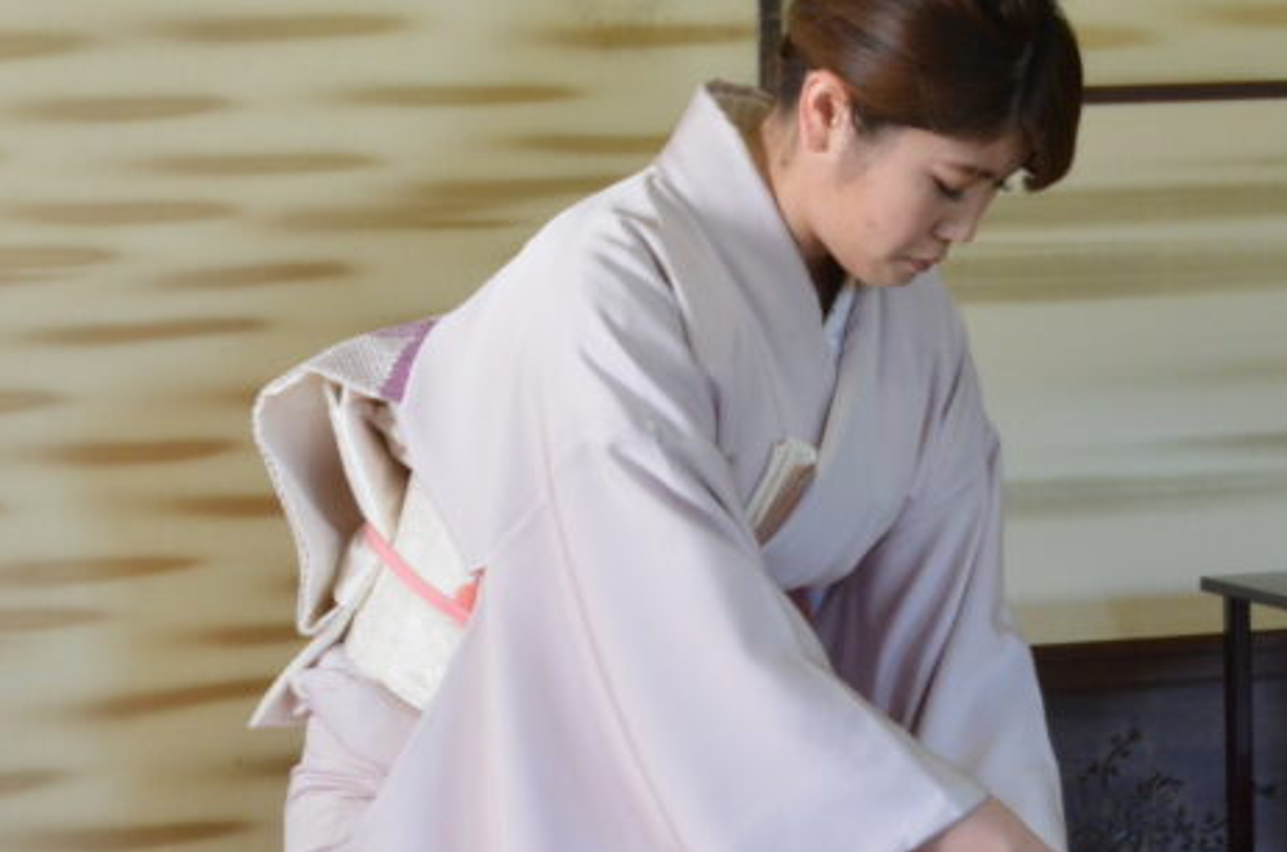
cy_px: 518
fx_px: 6636
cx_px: 956
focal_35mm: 186
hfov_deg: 11.1
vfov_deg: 7.3
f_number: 4.8
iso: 1600
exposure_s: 1/125
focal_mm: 56
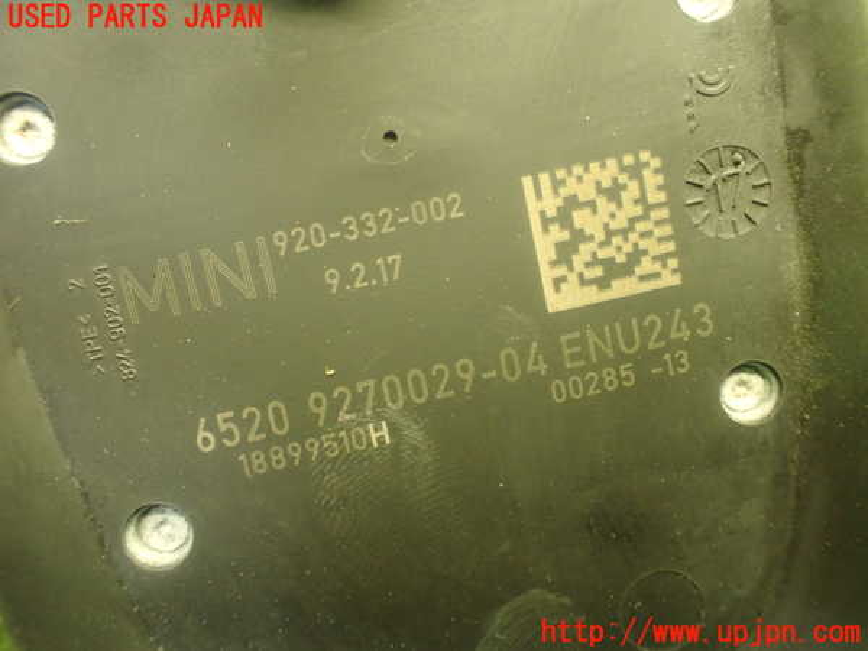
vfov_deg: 46.8
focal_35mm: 30
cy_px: 326
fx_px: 752
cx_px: 434
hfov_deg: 60.0
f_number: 2.3
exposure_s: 1/30
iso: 800
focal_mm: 5.4
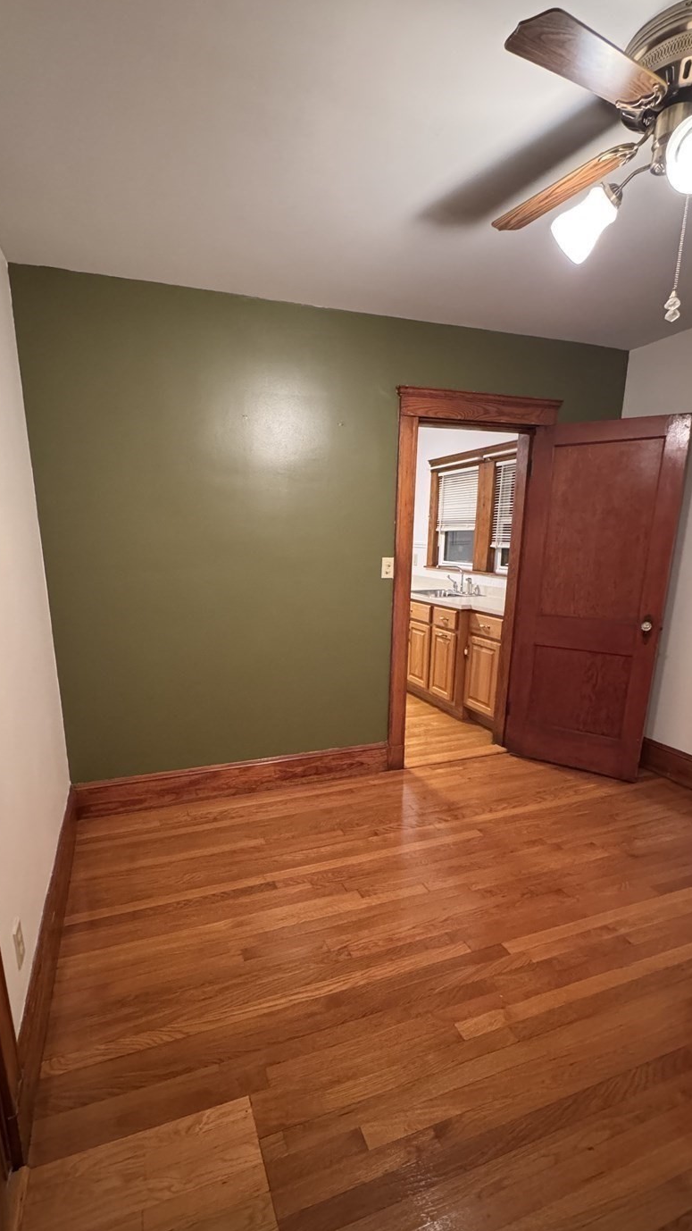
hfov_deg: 63.9
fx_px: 555
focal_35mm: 17
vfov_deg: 95.6
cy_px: 677
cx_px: 329
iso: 1250
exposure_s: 1/40
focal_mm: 2.22
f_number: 2.2
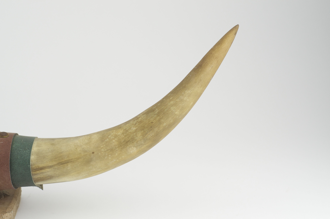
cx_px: 165
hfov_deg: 27.0
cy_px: 110
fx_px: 686
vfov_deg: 18.1
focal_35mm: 75
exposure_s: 1/125
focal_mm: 50
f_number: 4.5
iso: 500
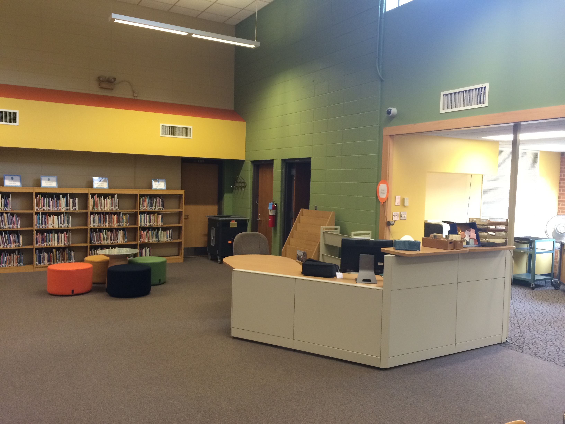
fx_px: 473
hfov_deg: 61.7
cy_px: 212
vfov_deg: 48.2
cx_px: 282
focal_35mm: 29
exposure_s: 1/30
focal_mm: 4.15
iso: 125
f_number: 2.2
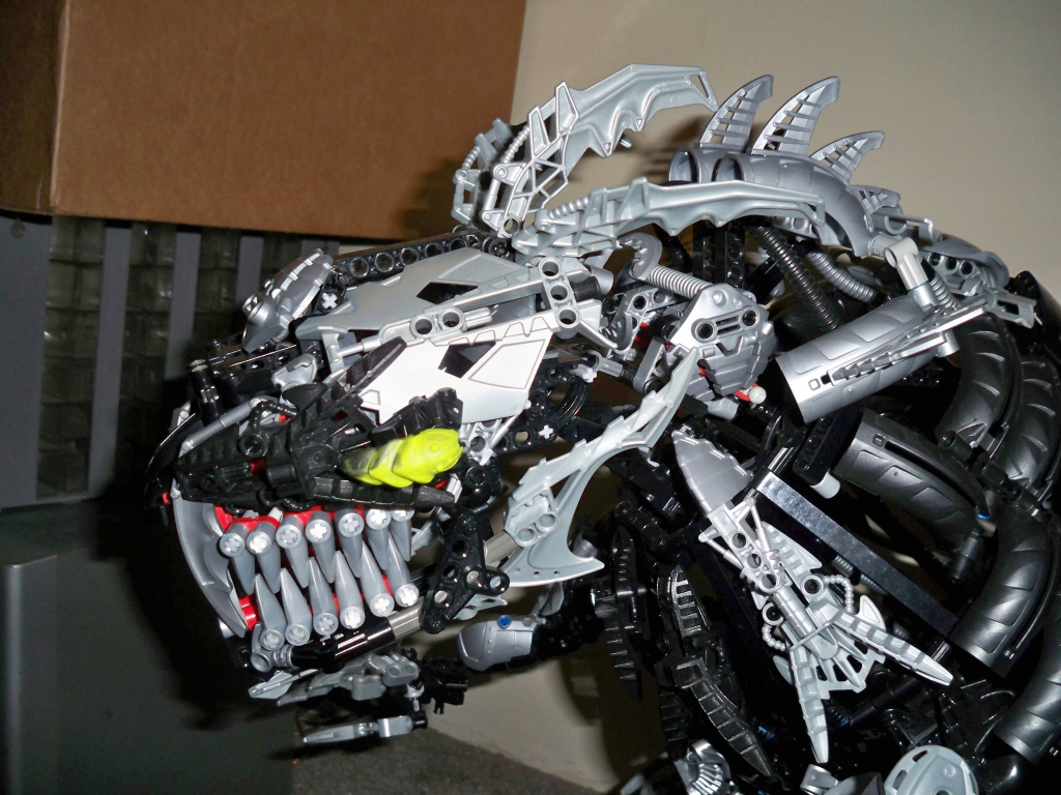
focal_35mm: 35
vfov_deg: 40.7
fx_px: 1073
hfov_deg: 52.6
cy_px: 398
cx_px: 530
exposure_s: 1/60
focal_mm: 6.3
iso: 200
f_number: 3.1
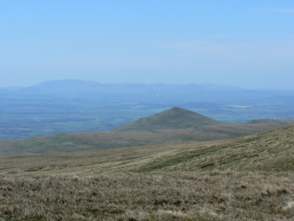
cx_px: 147
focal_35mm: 114
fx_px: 968
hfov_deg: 17.3
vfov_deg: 13.0
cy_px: 110
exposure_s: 1/400
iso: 80
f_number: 8
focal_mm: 19
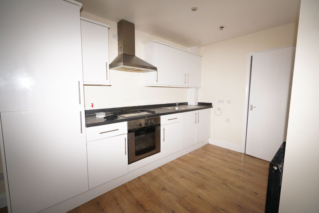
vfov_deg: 73.8
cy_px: 106
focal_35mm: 16
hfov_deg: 96.7
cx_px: 160
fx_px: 142
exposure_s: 1/60
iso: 400
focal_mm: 16
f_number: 5
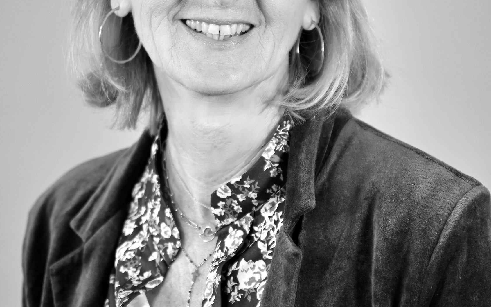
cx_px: 244
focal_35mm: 108
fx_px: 1445
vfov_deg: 12.1
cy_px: 108
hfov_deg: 19.3
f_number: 2.8
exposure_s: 1/80
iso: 400
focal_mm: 70
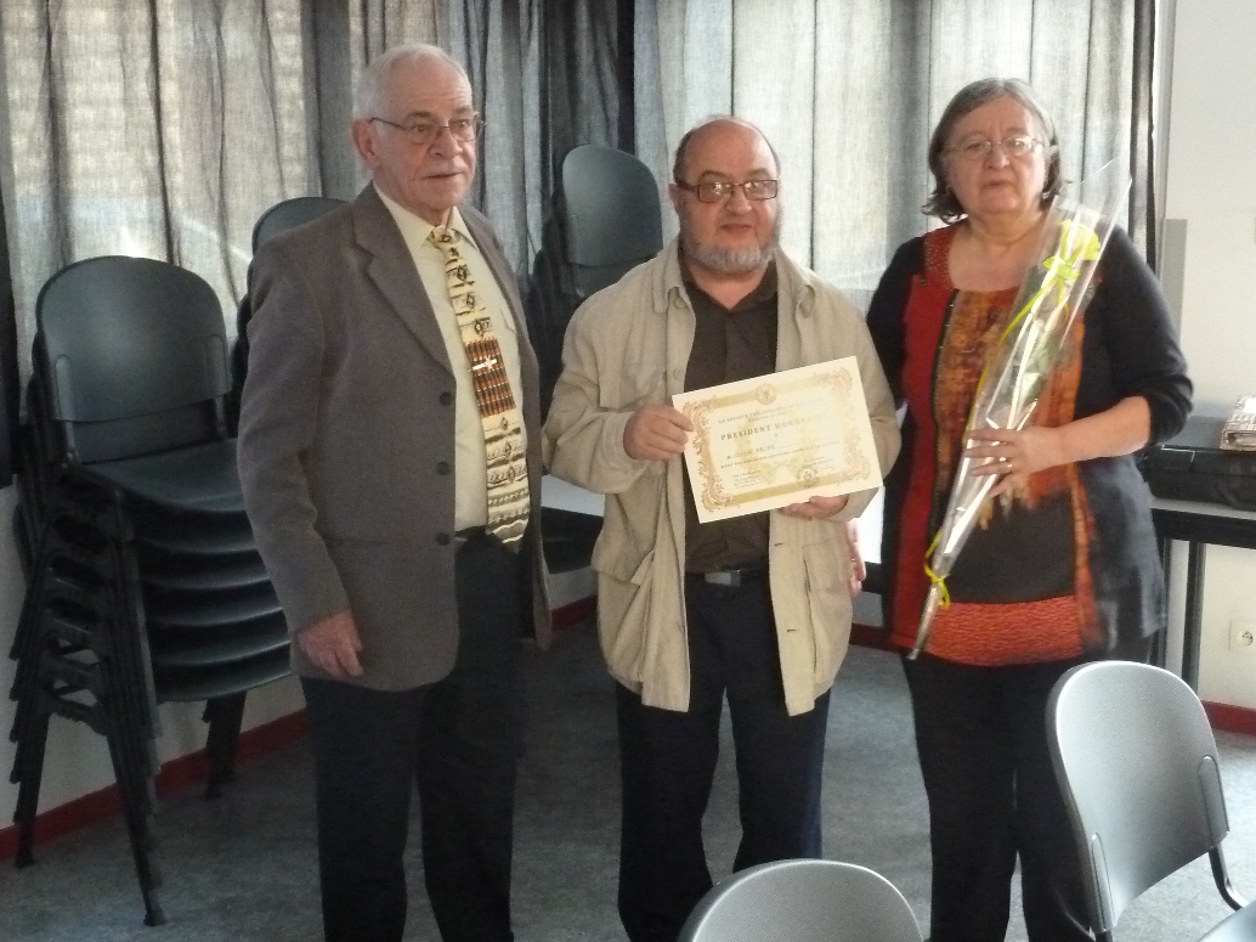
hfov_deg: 36.8
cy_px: 529
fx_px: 1886
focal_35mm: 52
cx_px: 641
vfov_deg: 28.0
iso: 800
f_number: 3.7
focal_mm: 6.9
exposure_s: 1/25
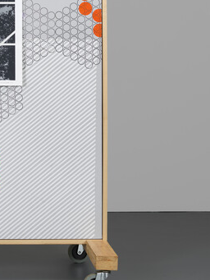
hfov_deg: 11.6
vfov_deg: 15.5
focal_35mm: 126
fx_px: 1019
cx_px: -34
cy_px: 32
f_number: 11
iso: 64
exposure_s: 1/125
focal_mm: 80
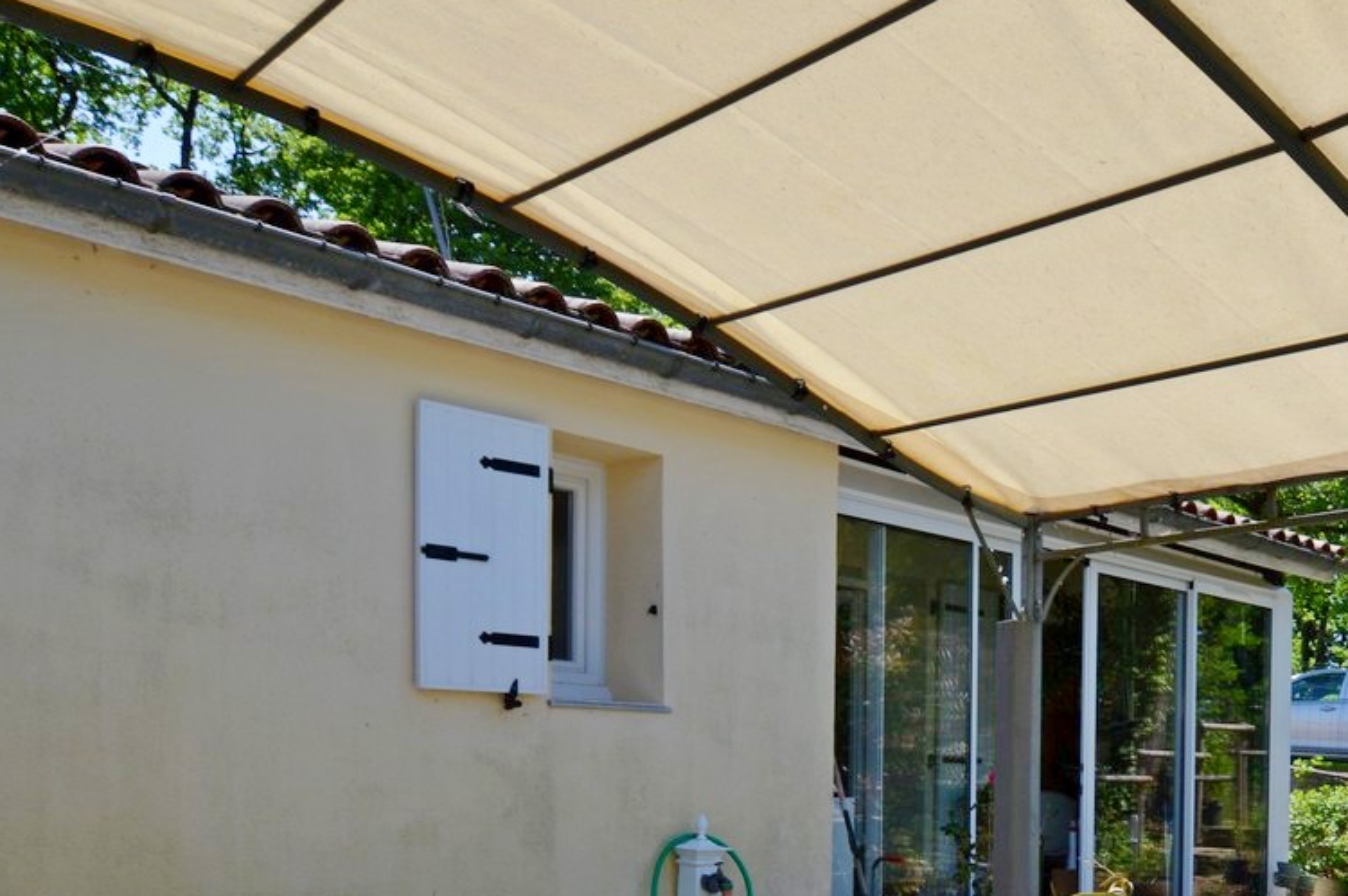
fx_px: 1347
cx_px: 1095
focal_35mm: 36
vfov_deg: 34.4
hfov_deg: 49.8
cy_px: 832
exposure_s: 1/200
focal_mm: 10
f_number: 7.1
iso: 100
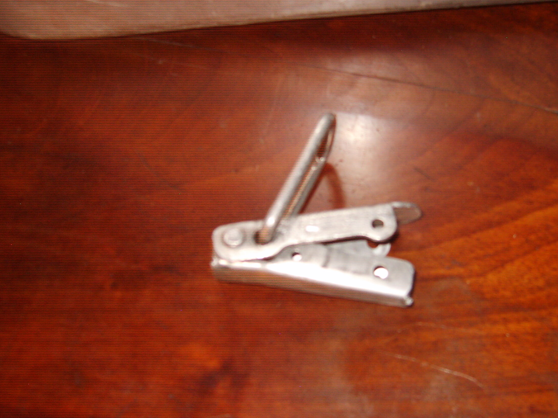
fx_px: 838
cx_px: 319
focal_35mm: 52
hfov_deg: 36.7
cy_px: 241
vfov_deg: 28.0
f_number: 2.8
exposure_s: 1/30
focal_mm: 7.4
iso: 100
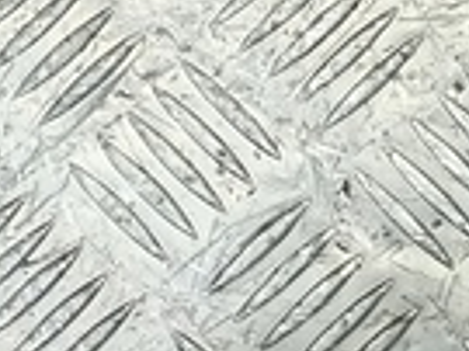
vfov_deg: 8.1
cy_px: -313
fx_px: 2369
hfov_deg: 11.3
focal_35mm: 175
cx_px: 340
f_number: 1.6
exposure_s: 1/100
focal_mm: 4.11
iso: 150
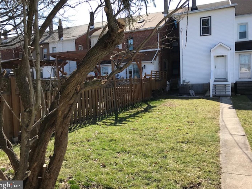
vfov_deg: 48.2
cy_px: 93
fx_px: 211
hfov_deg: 61.6
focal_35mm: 29
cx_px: 122
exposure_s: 1/939
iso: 20
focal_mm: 3.99
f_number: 1.8
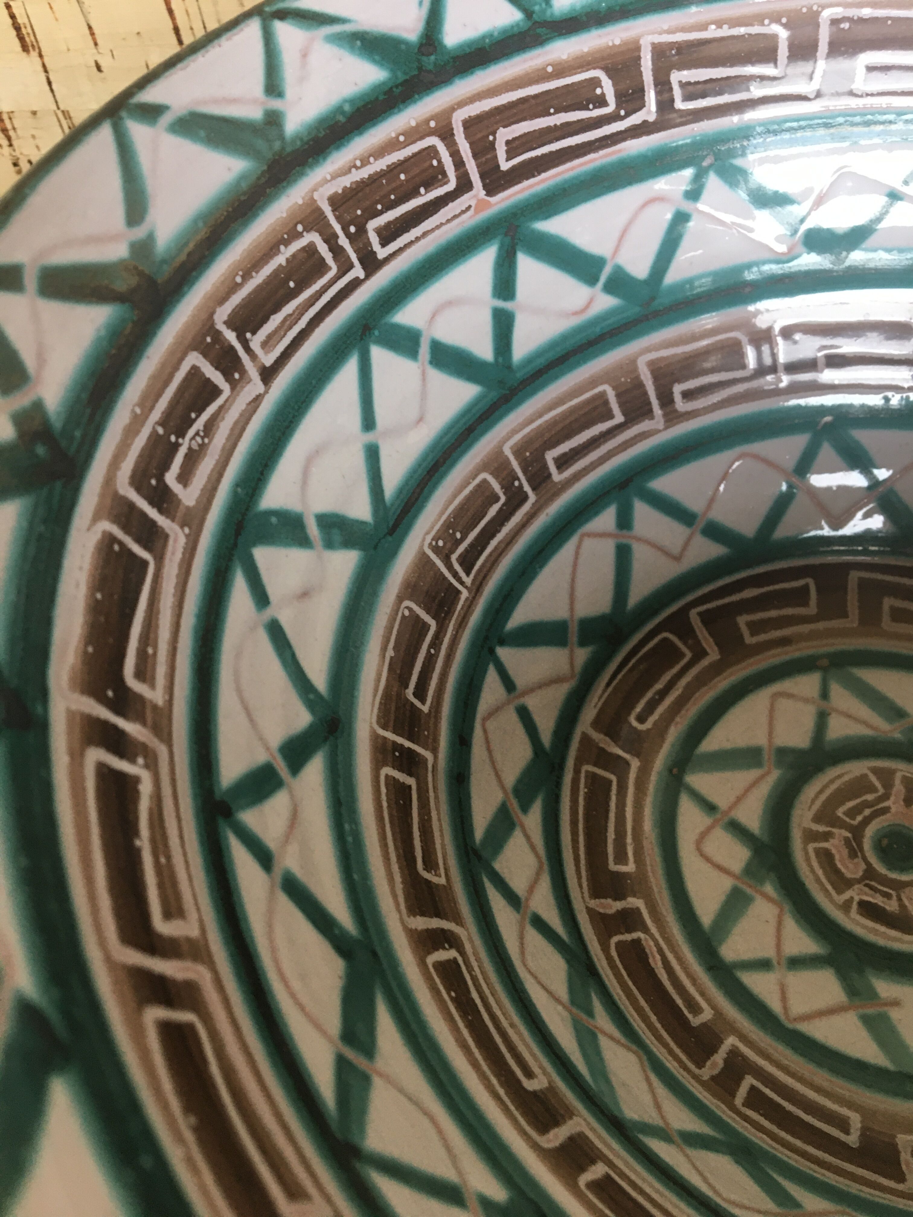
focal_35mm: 29
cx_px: 456
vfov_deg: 61.7
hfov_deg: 48.2
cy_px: 608
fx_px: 1020
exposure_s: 1/33
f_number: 2.2
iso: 100
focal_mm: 4.15
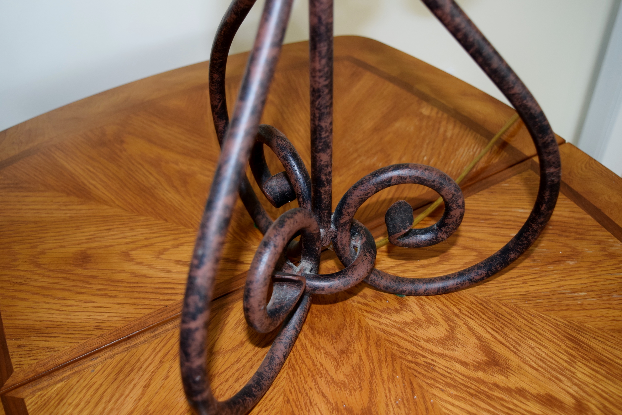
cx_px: 311
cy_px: 208
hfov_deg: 51.2
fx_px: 648
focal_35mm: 38
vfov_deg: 35.6
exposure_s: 1/80
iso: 640
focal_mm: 25
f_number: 4
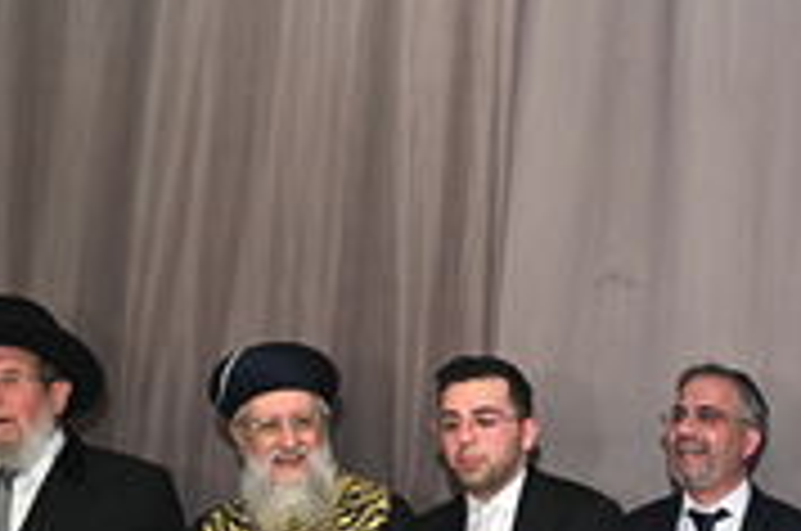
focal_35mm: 54
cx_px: 738
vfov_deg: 23.7
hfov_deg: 34.6
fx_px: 1199
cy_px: 549
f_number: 3.5
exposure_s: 1/200
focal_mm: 24
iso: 2500
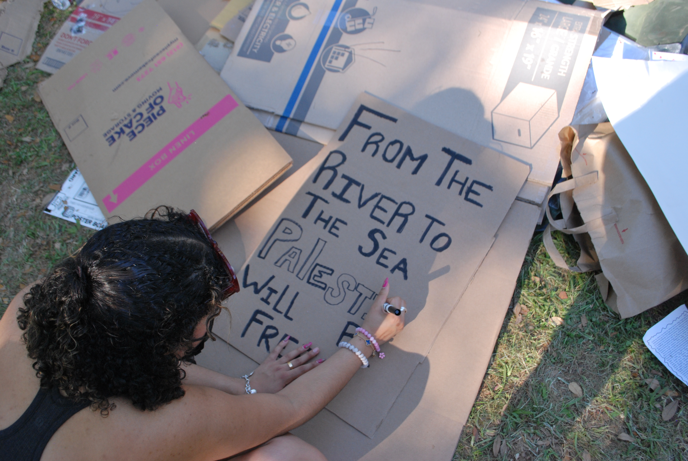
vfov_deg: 43.7
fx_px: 574
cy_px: 230
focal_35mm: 30
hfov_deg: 61.9
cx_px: 344
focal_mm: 20
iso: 400
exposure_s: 1/125
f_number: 5.6
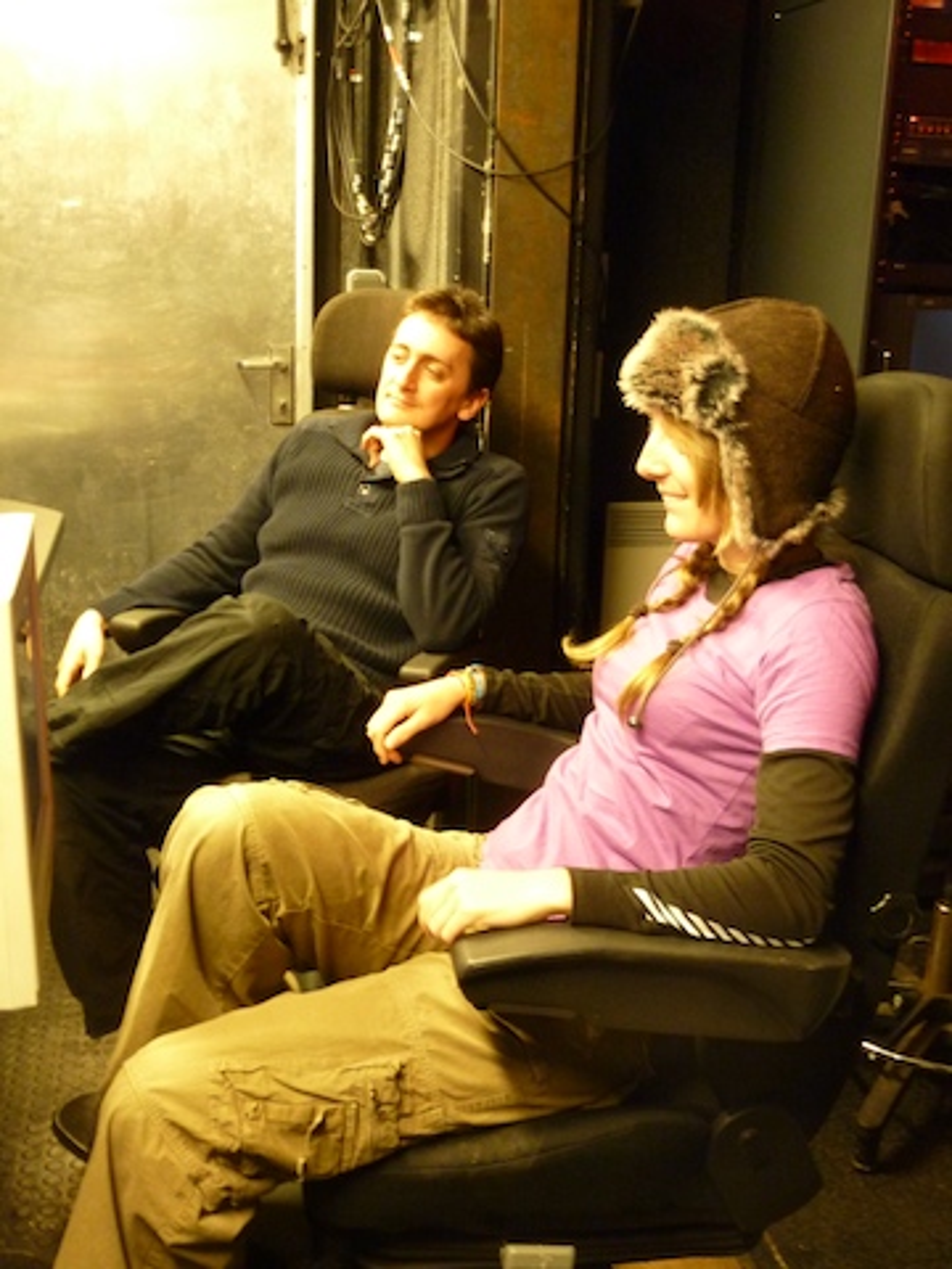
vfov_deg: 46.8
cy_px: 634
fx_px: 1467
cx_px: 476
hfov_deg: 36.0
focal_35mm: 40
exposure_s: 1/8
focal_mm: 6.5
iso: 400
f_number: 3.6
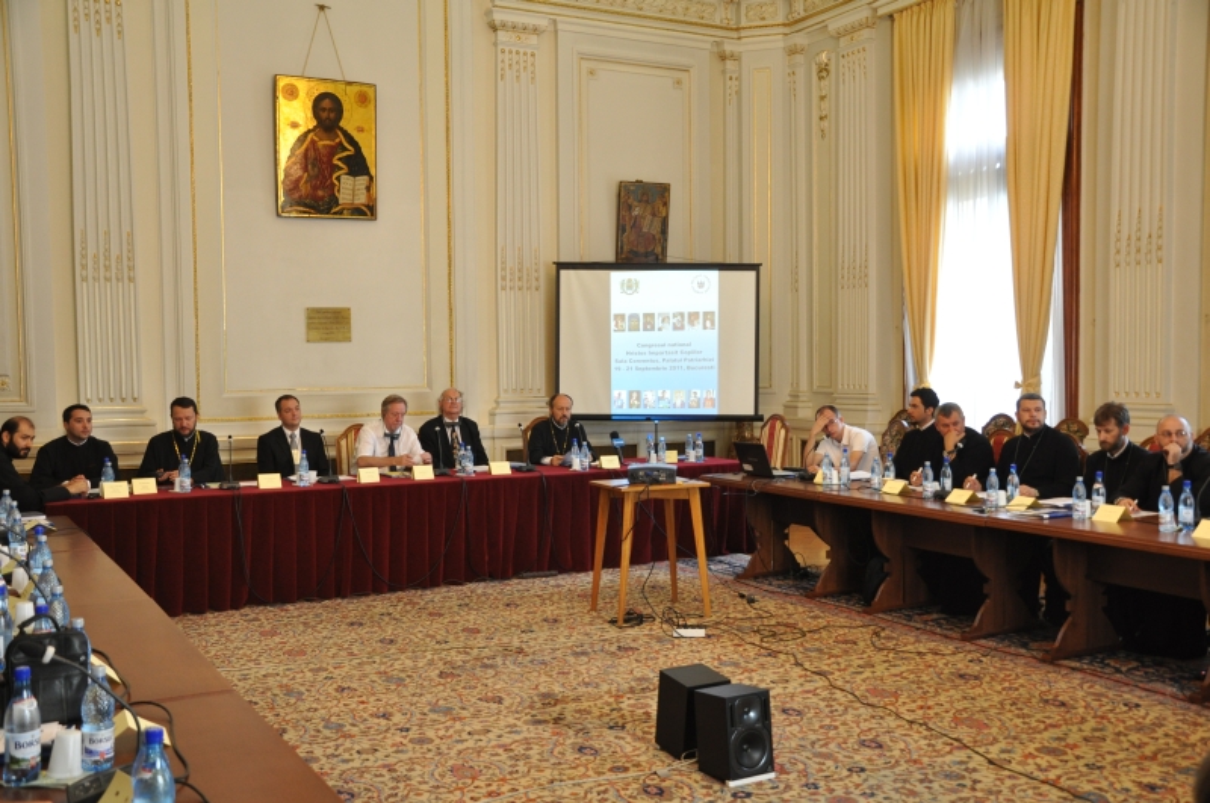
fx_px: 1208
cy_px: 402
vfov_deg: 36.8
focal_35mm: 36
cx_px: 605
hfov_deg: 53.2
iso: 800
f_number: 5
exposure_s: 1/30
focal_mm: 24
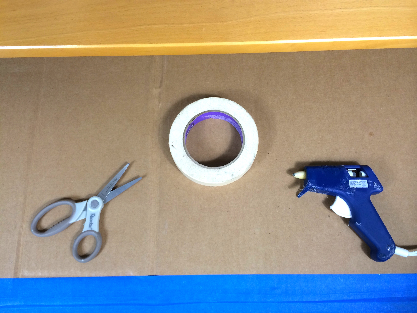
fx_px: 361
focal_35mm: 30
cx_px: 208
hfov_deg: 60.0
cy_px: 156
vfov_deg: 46.8
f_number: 2.2
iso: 40
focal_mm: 4.12
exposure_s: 1/30
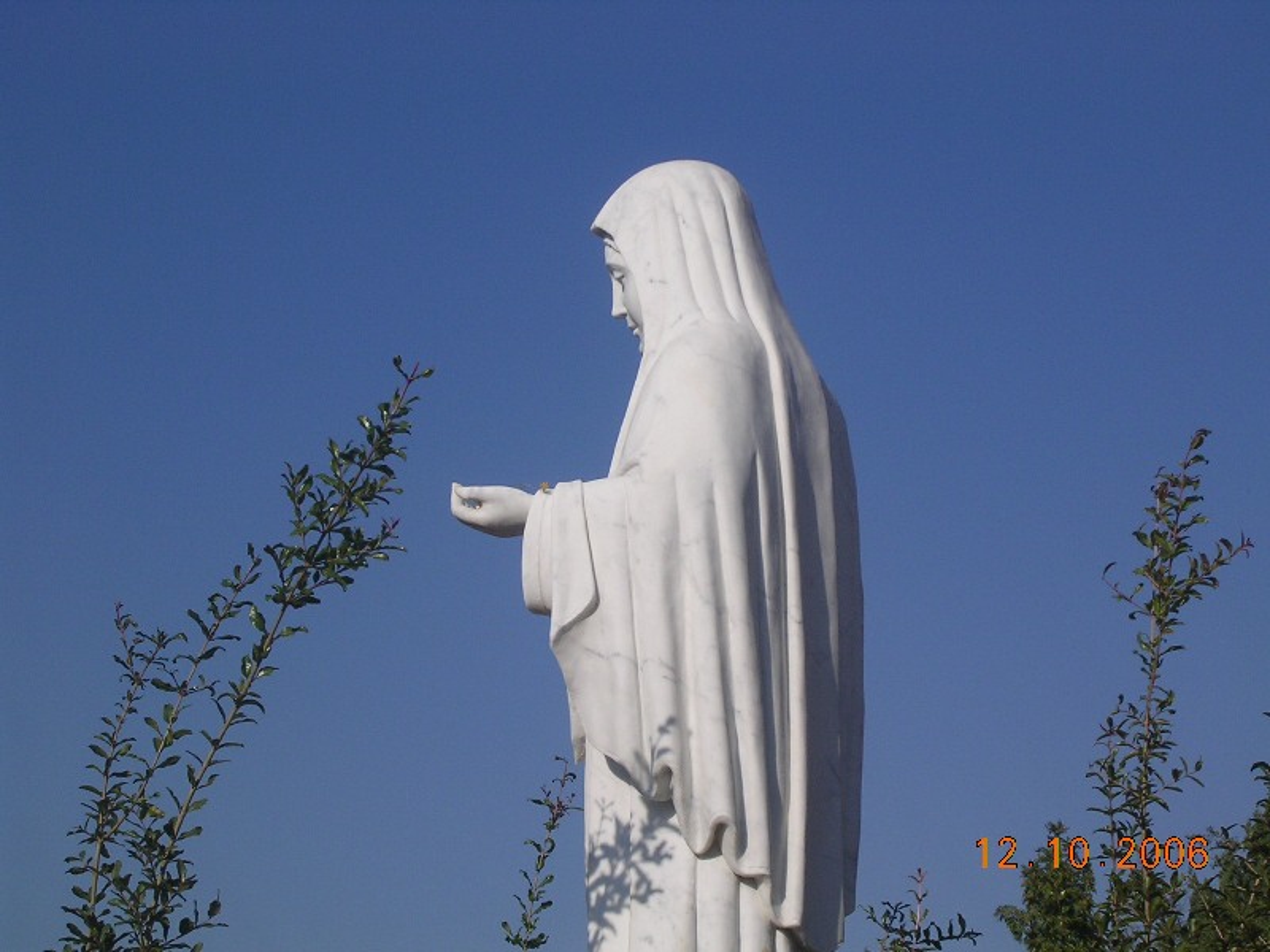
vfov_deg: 14.1
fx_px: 3852
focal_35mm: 105
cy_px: 476
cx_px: 635
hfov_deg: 18.7
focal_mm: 15.9
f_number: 4.6
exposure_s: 1/1027
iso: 100
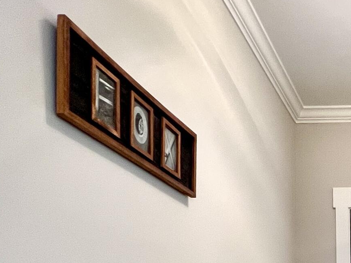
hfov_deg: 33.9
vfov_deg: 26.6
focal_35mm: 45
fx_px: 456
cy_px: 353
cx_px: 423
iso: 200
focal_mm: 1.57
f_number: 1.8
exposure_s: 1/60
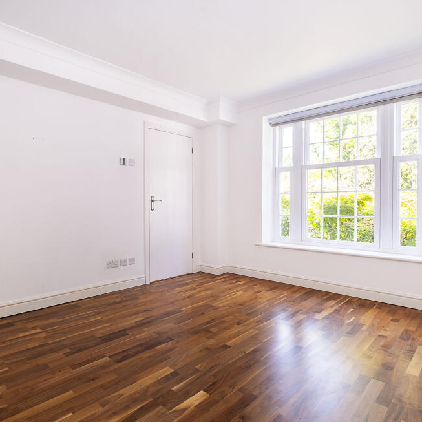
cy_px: 217
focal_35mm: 20
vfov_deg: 74.8
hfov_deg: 74.8
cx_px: 202
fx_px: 276
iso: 320
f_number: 4
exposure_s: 1/60
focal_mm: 10
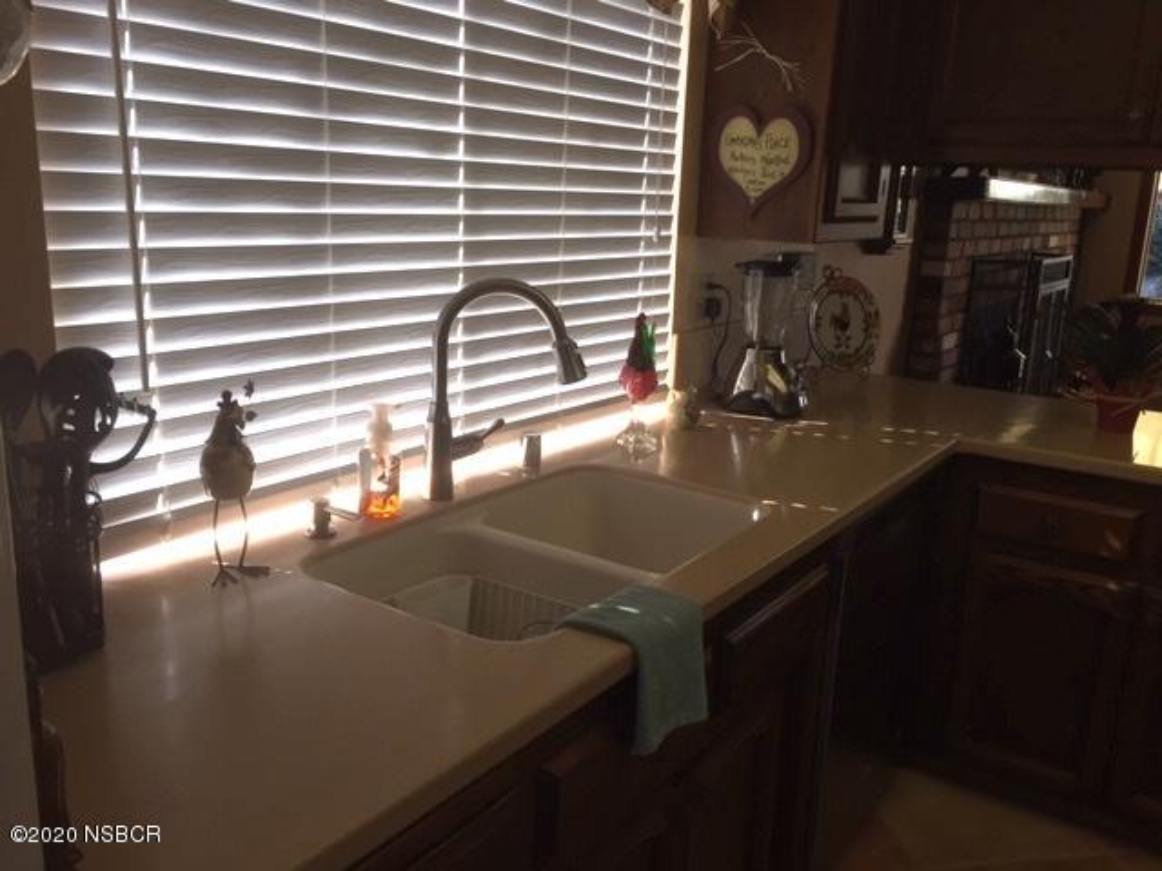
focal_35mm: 29
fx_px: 973
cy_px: 436
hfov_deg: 61.7
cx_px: 581
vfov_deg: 48.2
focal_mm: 4.15
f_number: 2.2
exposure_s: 1/120
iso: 40
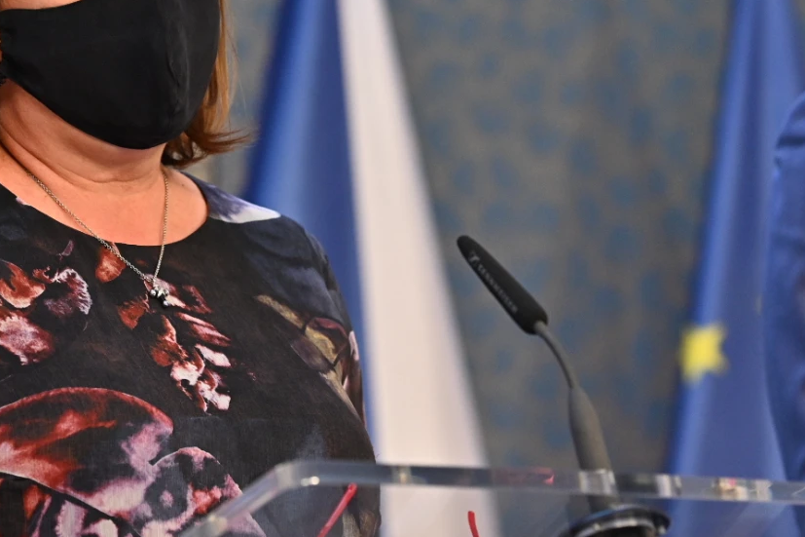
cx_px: 108
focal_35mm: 245
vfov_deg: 5.6
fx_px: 5477
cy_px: 147
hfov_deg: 8.4
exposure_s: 1/60
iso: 800
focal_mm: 135
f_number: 4
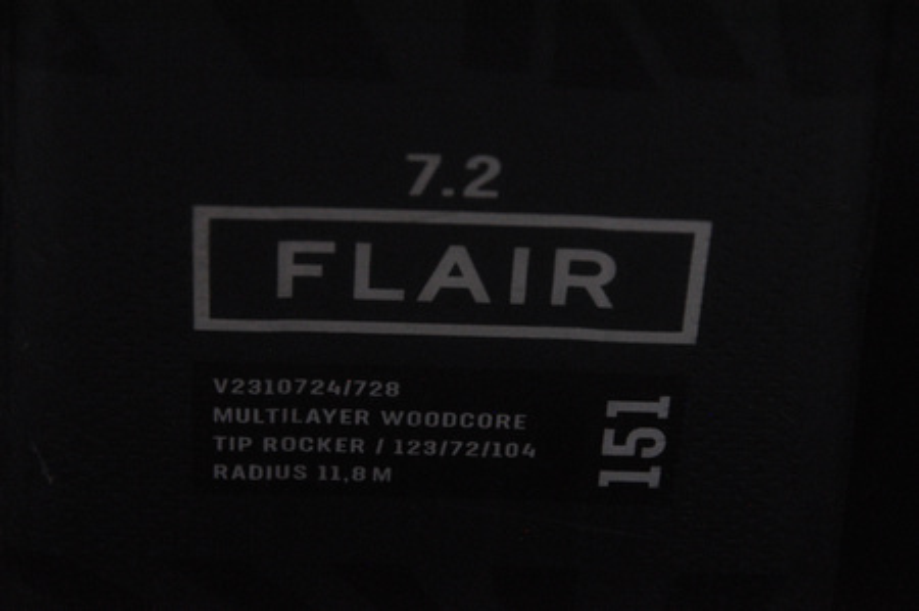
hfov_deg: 13.1
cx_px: 460
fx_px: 4016
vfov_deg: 8.7
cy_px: 306
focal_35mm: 158
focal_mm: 105
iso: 3200
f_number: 8
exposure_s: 1/125
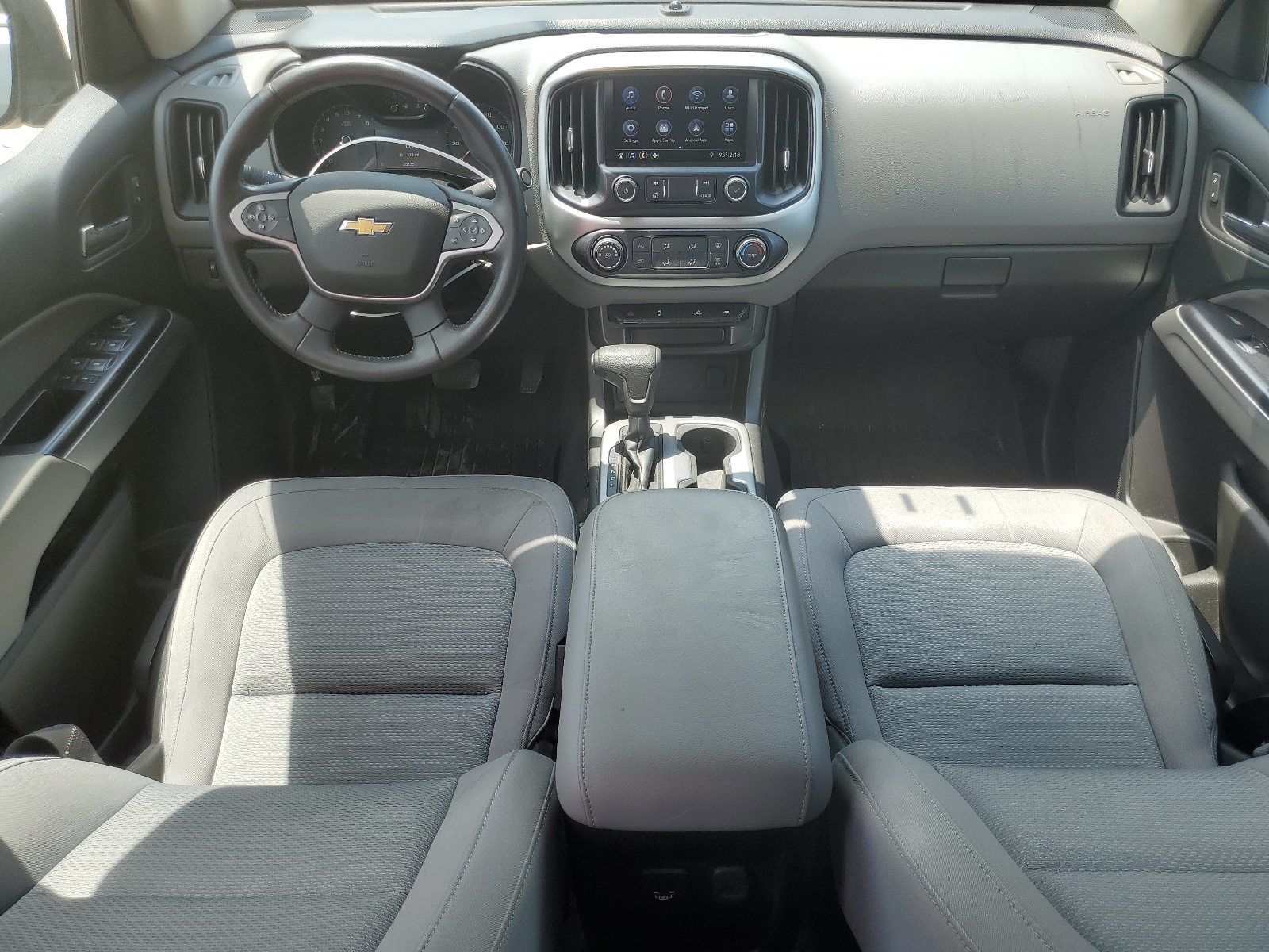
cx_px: 634
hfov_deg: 67.3
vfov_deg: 53.1
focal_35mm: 26
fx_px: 953
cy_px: 476
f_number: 1.5
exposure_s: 1/588
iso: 50
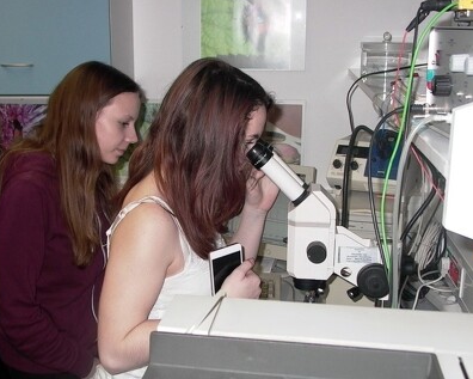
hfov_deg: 45.8
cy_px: 189
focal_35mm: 40
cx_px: 226
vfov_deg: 37.4
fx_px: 560
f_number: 2.13
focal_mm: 8.19
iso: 100
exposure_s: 1/64.2
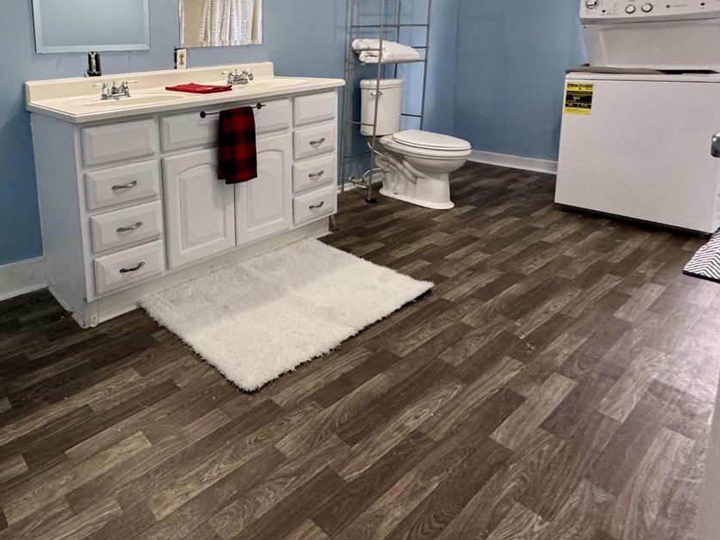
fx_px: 499
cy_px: 123
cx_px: 179
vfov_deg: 53.7
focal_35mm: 24
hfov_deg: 67.0
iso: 400
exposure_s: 1/60
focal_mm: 2.22
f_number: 2.2
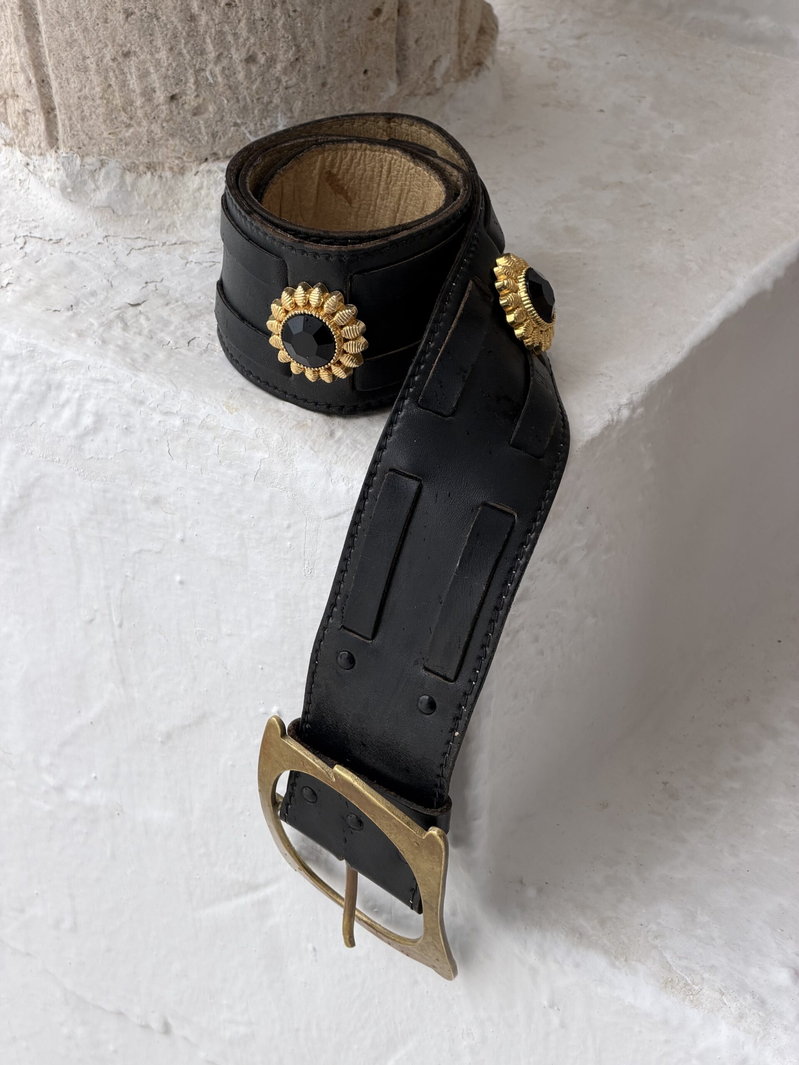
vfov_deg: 19.6
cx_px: 400
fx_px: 3078
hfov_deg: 14.8
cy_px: 532
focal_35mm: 100
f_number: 2.8
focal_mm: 16.89
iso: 50
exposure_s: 1/260
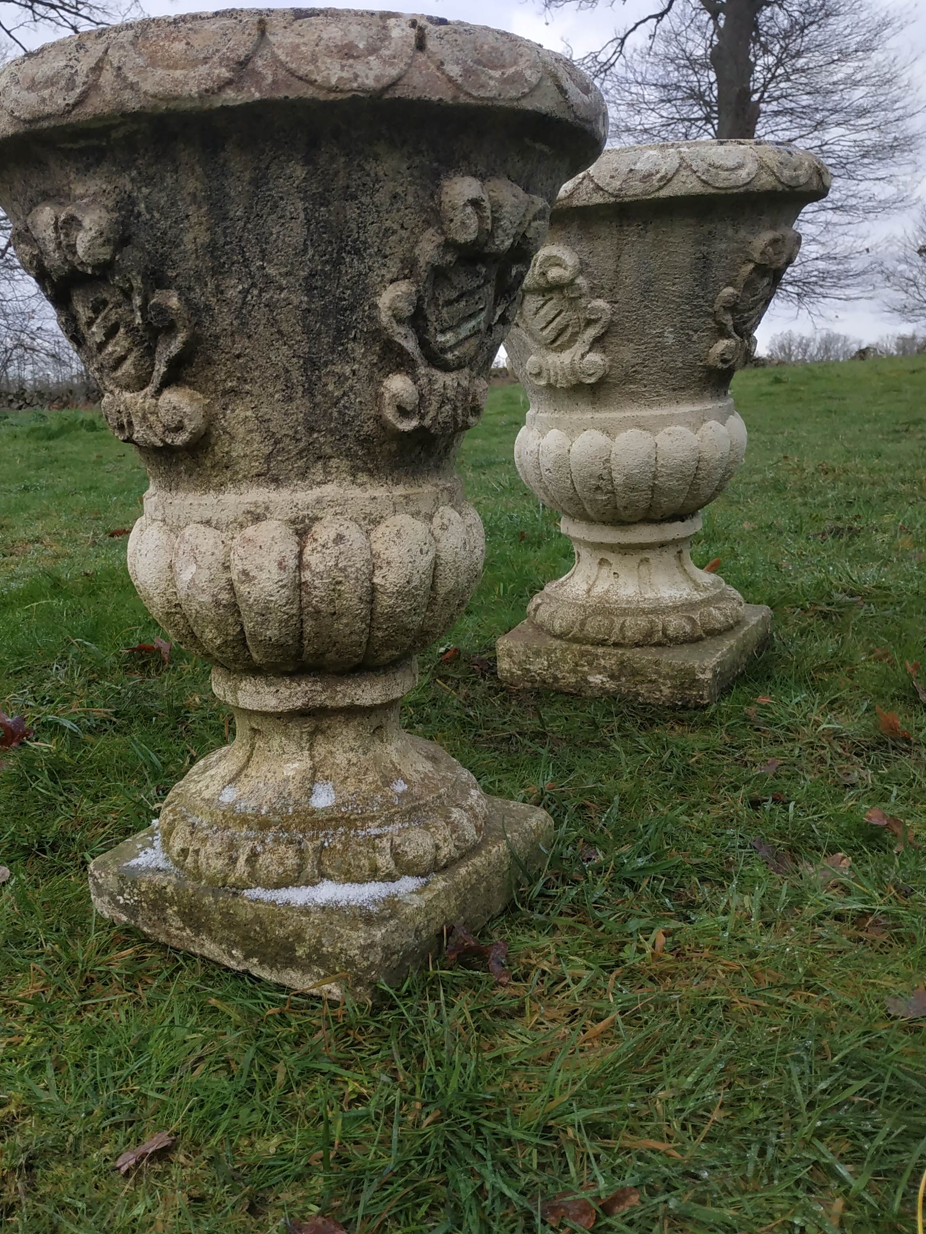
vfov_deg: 58.3
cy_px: 592
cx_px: 368
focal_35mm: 31
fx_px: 1106
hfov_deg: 45.2
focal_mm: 3.94
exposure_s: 1/1038
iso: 160
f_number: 1.9
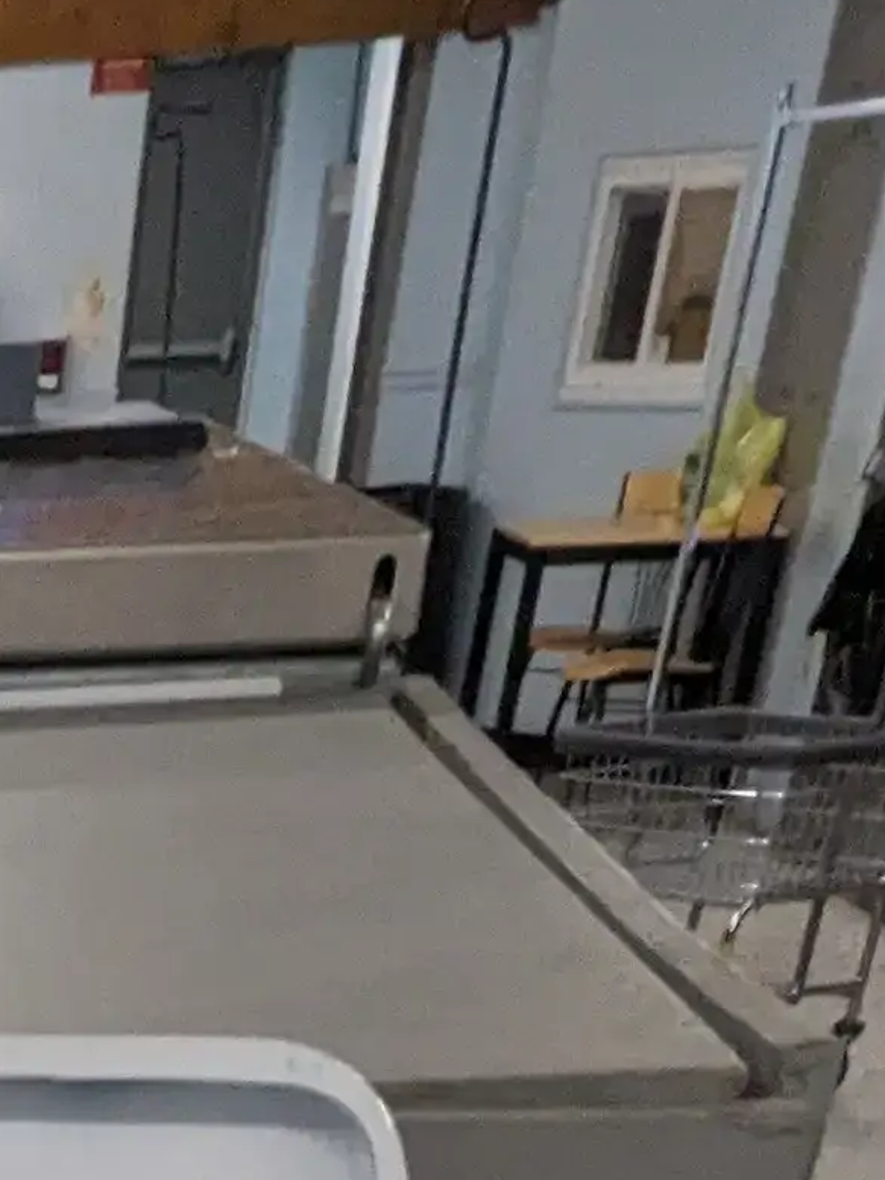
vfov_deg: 14.4
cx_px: -718
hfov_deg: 15.3
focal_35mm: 83
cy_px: 2895
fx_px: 2829
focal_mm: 2.22
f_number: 2.2
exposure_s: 1/120
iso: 319
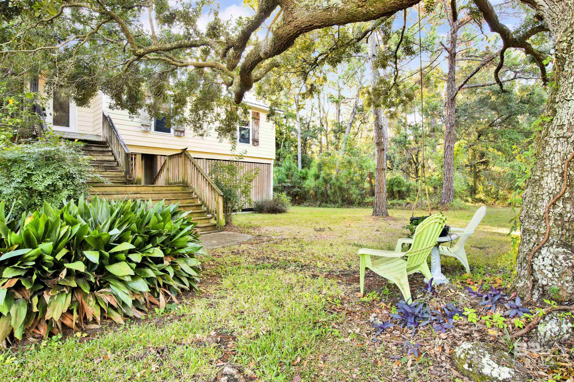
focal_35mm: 19
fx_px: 303
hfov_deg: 86.9
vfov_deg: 64.6
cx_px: 287
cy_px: 191
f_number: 11
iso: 200
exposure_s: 1/4
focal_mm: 19
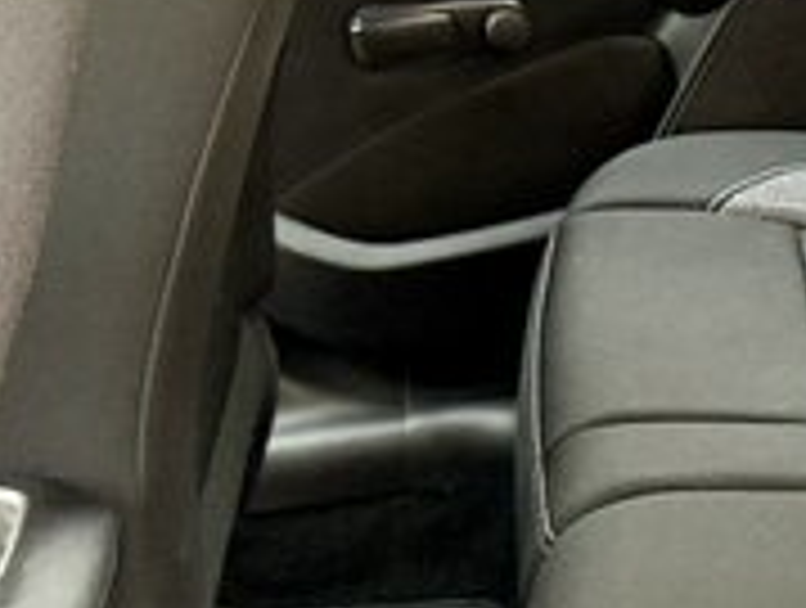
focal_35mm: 107
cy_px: 419
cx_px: 1288
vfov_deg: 13.9
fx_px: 2496
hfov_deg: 16.4
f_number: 1.78
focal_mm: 6.76
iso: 400
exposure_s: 1/60
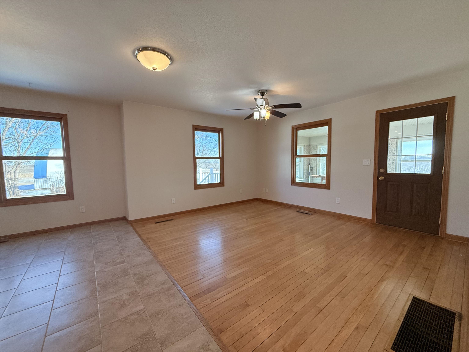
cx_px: 234
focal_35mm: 14
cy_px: 176
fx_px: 190
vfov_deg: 85.7
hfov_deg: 102.1
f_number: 2.2
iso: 200
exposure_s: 1/120
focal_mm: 2.22
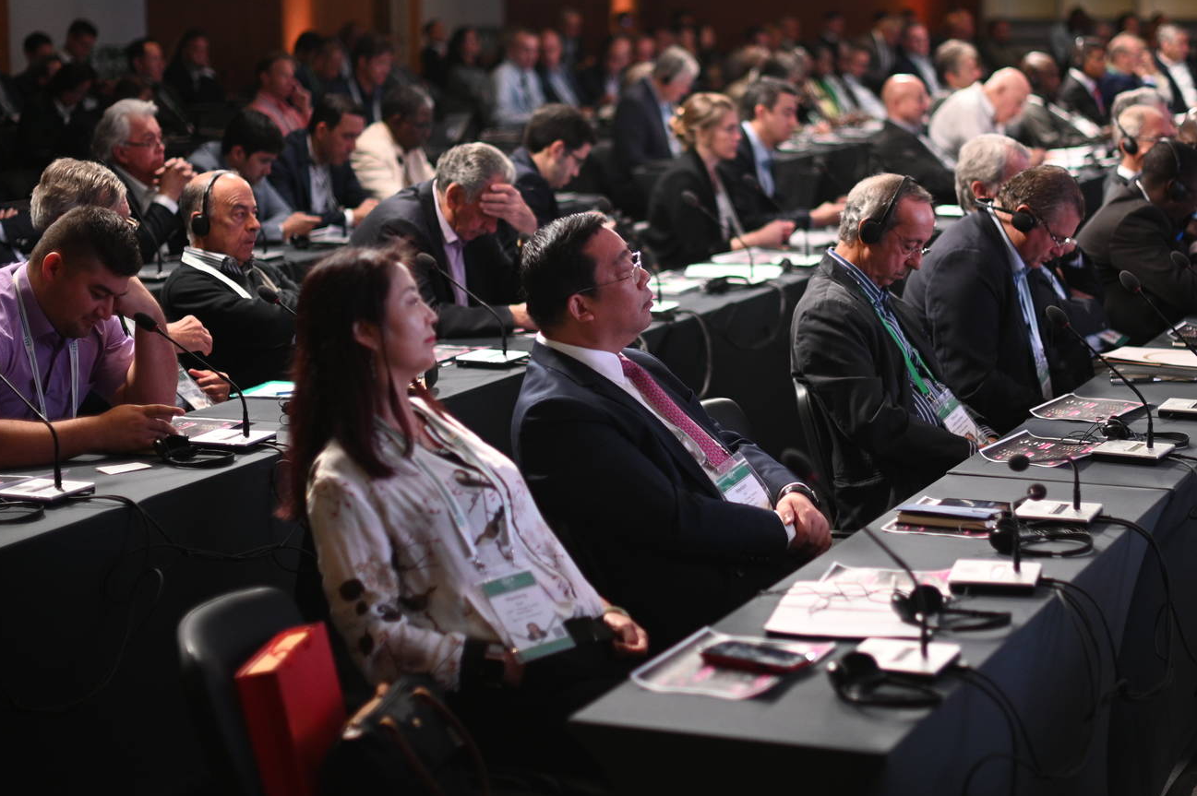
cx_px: 710
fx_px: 2459
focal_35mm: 74
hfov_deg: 27.3
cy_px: 290
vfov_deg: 18.4
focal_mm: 50
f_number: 1.4
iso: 800
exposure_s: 1/500
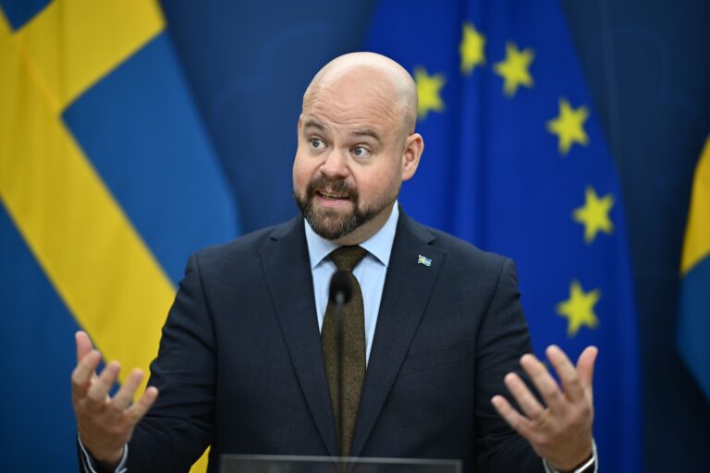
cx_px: 355
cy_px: 236
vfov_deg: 13.0
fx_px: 2071
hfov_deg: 19.5
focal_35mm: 105
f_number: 1.4
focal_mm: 105
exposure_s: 1/250
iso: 220
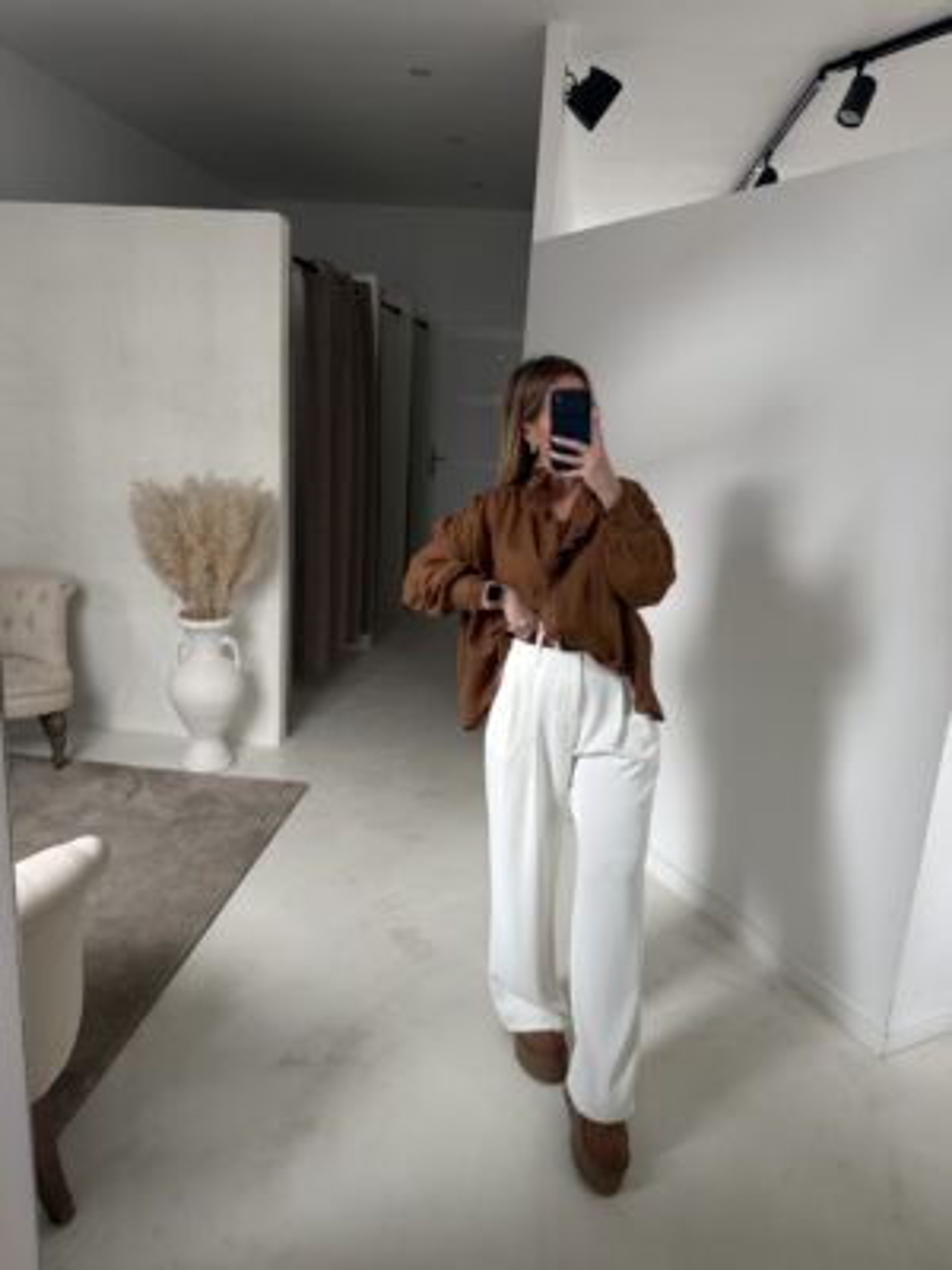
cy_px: 635
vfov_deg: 71.6
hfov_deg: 56.8
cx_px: 476
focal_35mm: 24
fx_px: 880
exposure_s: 1/97
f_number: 1.78
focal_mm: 6.76
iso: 200
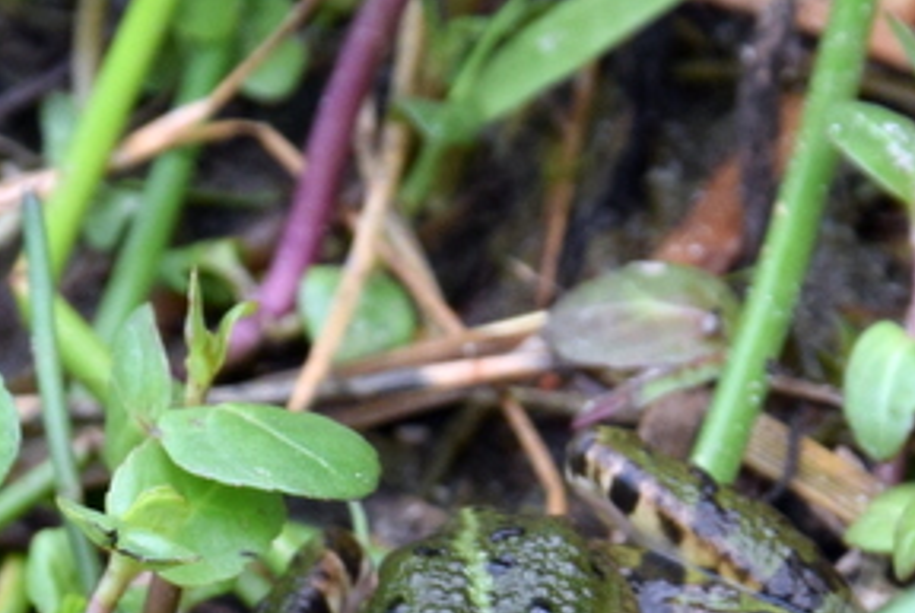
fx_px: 8477
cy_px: 831
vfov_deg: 4.1
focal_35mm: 333
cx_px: 588
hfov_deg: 6.2
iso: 400
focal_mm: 80
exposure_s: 1/200
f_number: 8
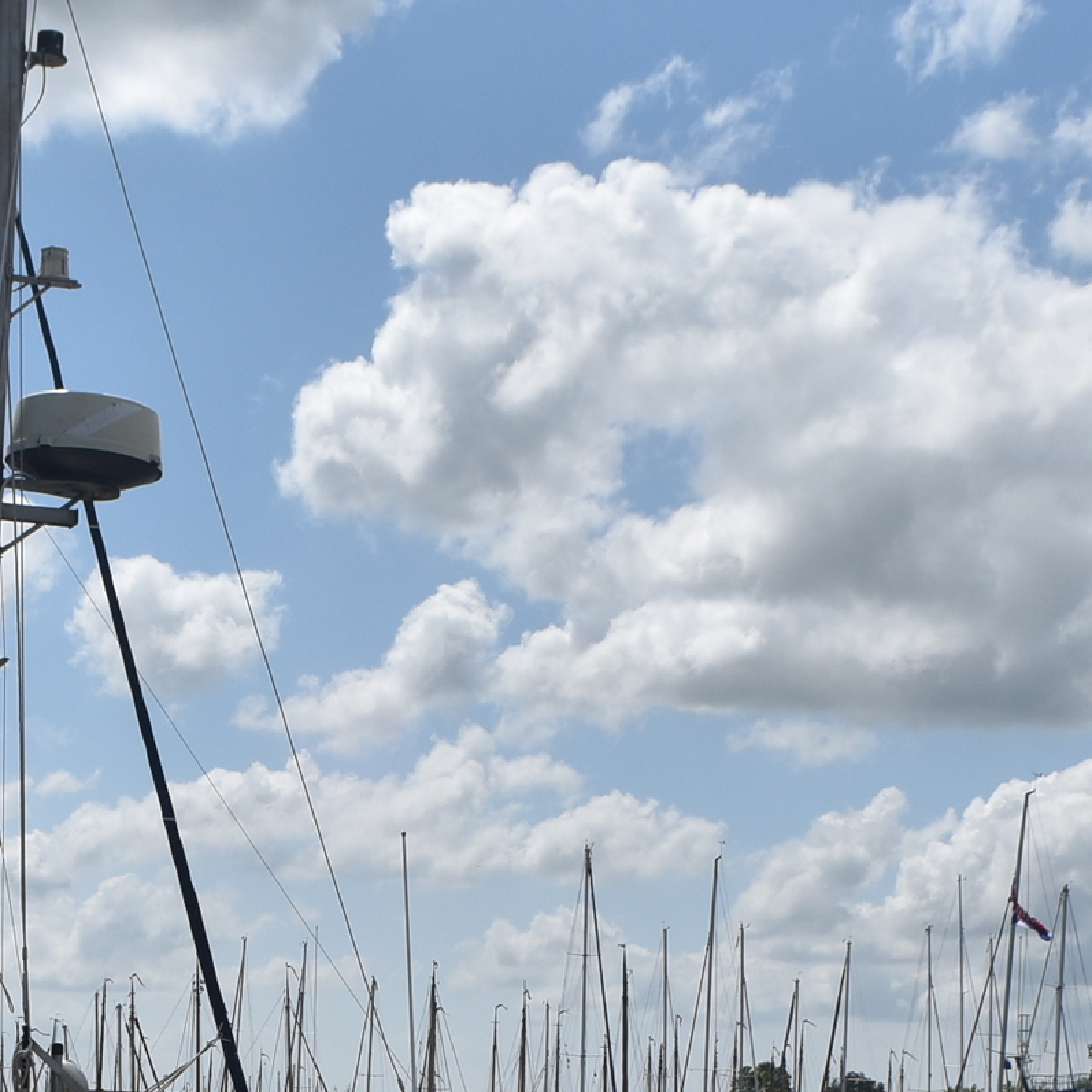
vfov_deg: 21.0
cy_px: 1063
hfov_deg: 21.6
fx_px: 2855
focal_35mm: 80
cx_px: 519
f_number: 11
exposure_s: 1/500
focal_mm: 20
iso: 200
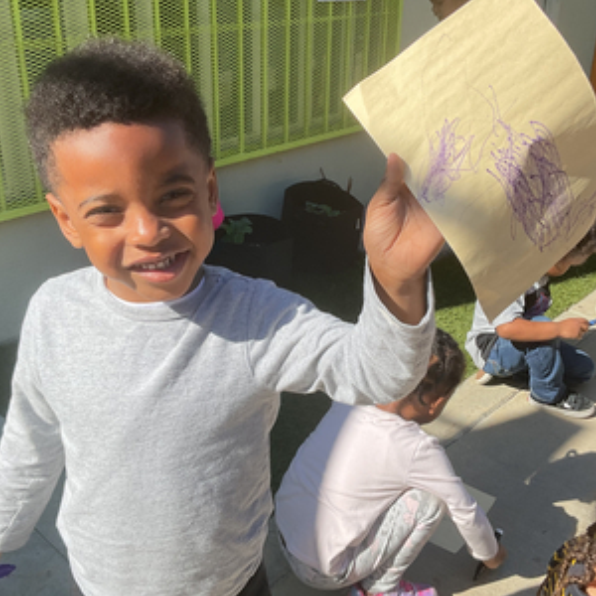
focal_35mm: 41
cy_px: 298
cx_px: 314
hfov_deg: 40.9
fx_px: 799
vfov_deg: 40.9
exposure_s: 1/1342
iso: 16
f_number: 1.8
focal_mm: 3
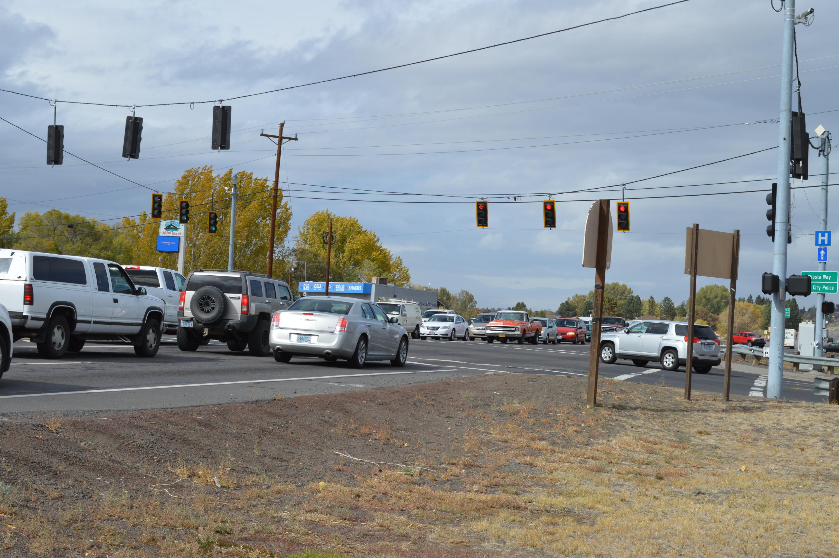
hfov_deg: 31.9
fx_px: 1467
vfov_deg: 21.5
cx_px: 420
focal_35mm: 63
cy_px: 279
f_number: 8
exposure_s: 1/250
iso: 100
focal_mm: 42
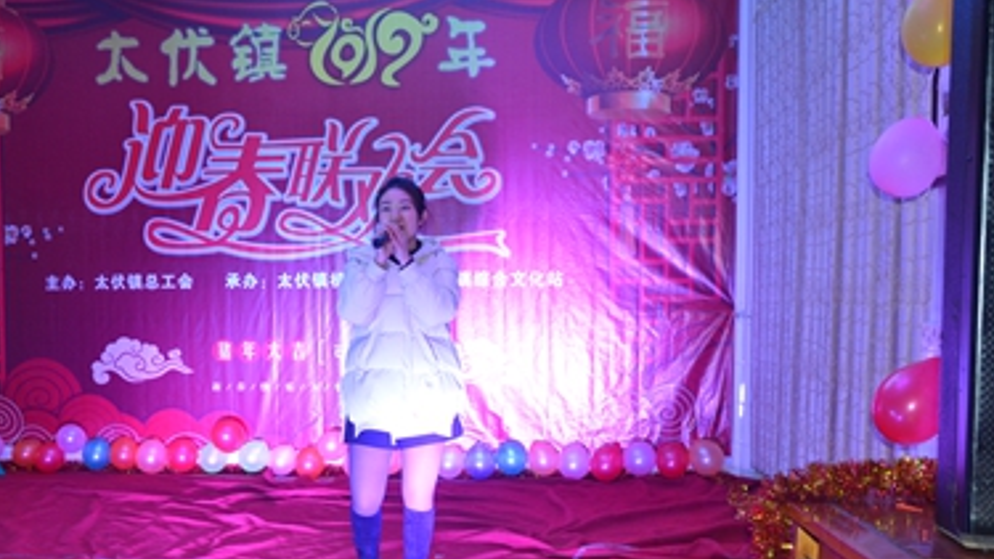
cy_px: 409
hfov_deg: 44.4
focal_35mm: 46
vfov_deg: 25.7
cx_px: 408
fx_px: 1213
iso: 720
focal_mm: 22
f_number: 3.8
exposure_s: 1/60
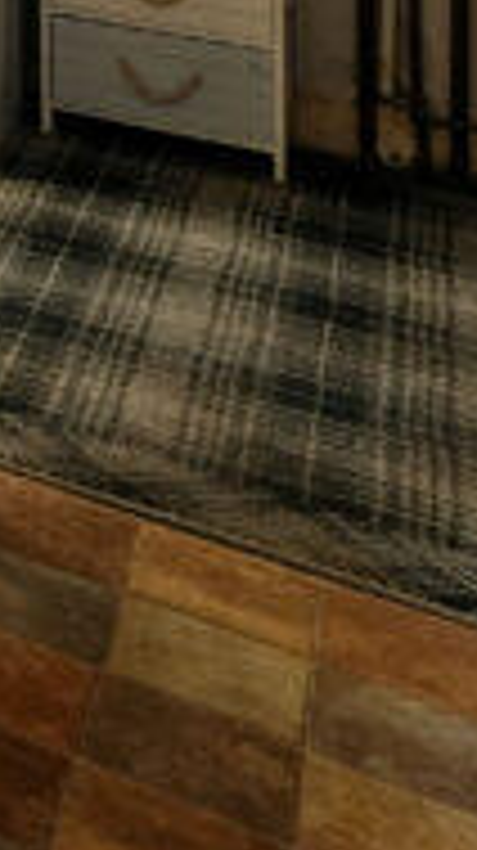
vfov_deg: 24.4
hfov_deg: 10.7
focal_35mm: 68
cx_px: -1017
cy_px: -416
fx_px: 1532
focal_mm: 8
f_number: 5.6
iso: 200
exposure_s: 1/8
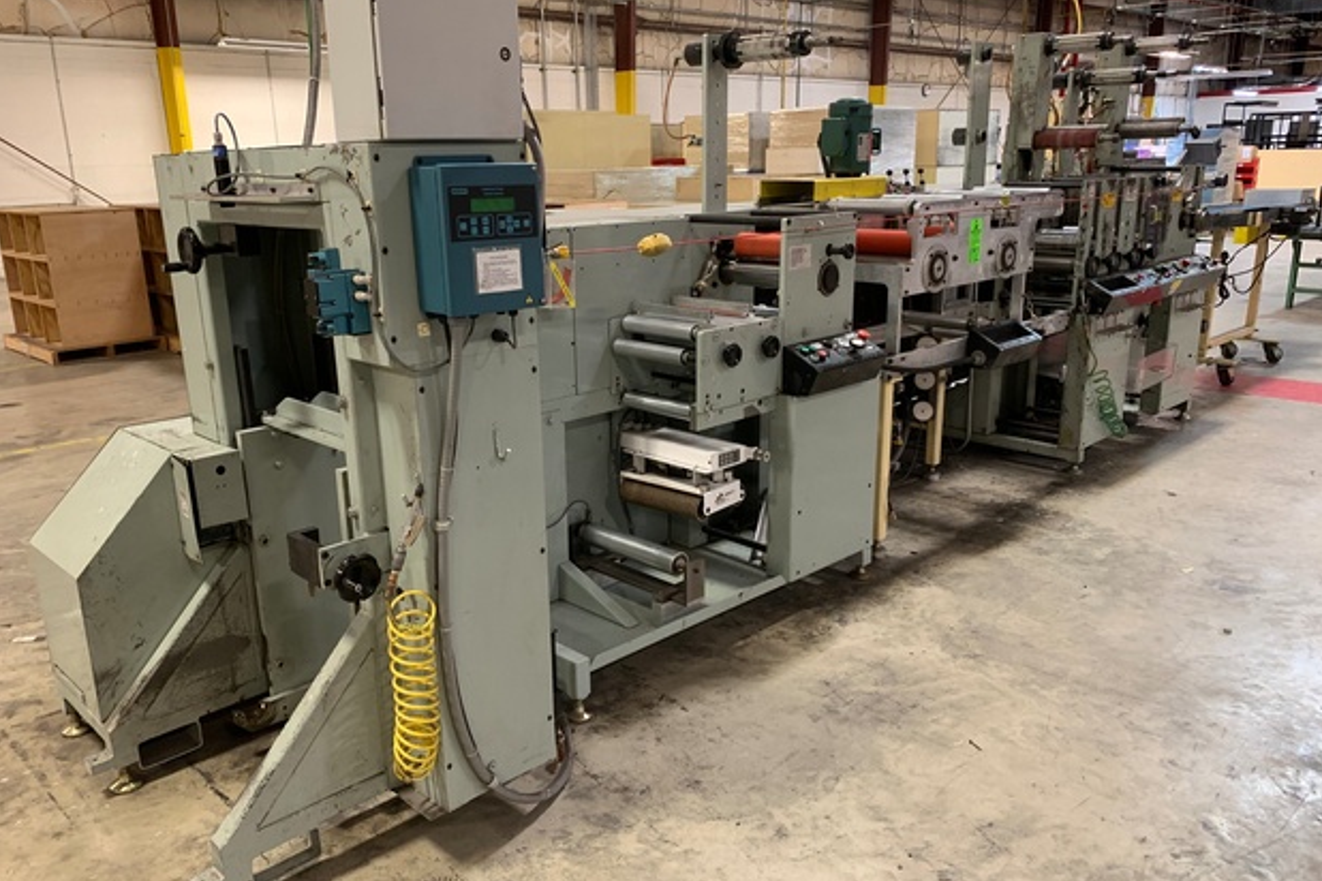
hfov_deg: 65.5
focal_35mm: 28
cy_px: 453
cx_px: 646
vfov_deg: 46.4
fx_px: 1028
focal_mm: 4.25
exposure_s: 1/60
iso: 250
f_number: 1.8
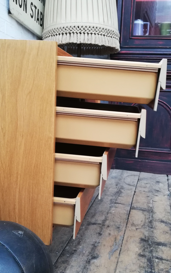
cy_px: 148
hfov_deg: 35.3
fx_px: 268
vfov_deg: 53.9
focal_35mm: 36
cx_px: 96
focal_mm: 3.81
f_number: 2.2
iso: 500
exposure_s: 1/25
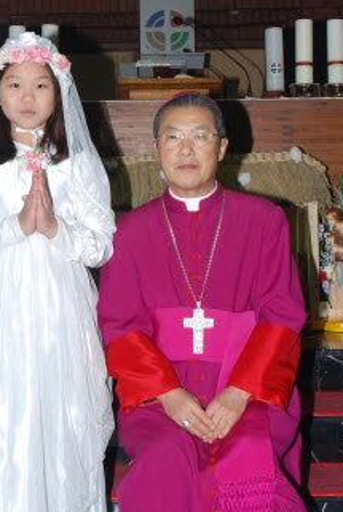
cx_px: 113
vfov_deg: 28.0
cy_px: 198
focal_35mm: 72
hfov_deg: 18.9
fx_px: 1026
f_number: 5.6
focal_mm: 22
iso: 200
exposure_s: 1/60
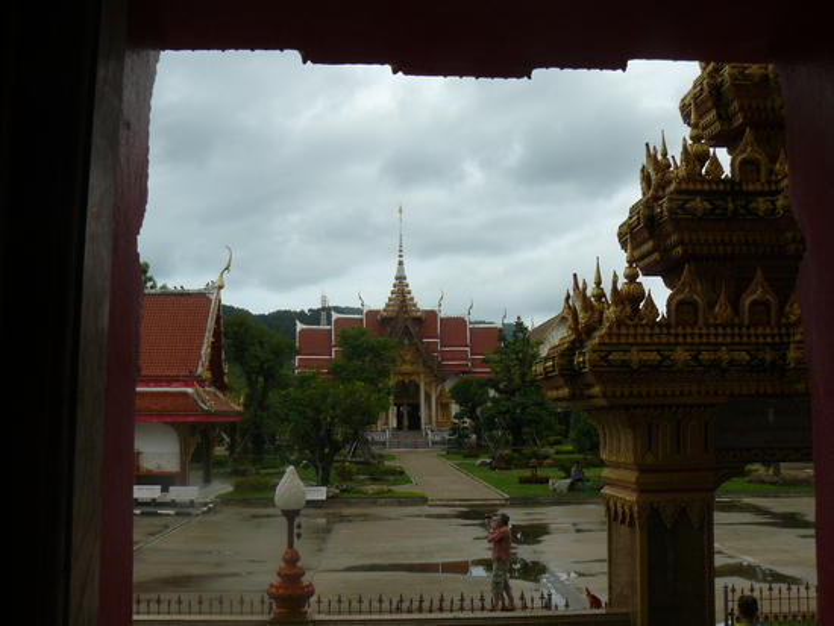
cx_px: 417
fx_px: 868
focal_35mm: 36
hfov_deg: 51.3
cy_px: 313
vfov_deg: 39.7
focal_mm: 6
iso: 100
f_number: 5.6
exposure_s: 1/250
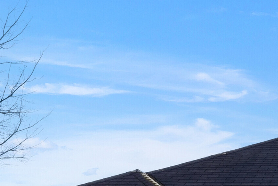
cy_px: 307
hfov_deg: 30.5
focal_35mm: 54
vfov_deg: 20.1
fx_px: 417
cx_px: 345
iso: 100
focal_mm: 10
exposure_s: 1/400
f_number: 11
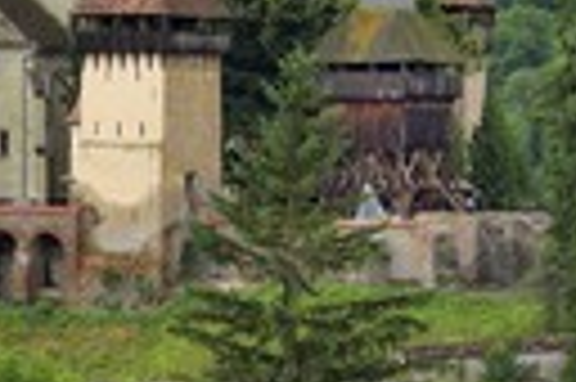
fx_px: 5864
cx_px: -230
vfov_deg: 3.7
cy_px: 31
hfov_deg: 5.6
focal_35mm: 367
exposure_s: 1/160
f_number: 8
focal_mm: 112
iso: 400
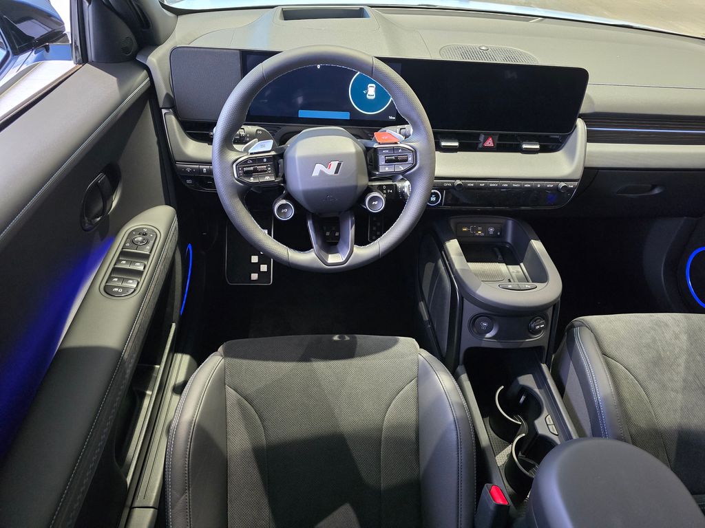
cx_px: 352
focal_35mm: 23
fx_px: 468
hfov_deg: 73.9
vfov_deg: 58.9
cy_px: 264
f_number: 1.7
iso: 1600
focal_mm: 6.3
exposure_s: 1/50
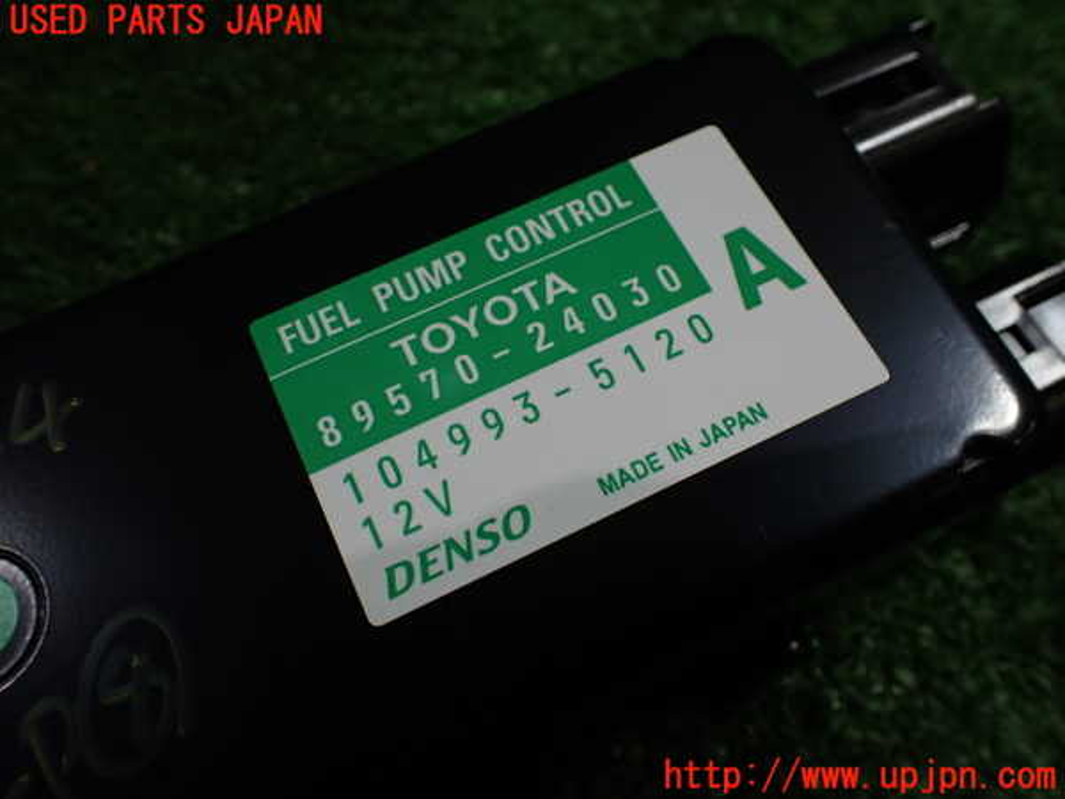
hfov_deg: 60.0
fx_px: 923
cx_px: 532
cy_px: 400
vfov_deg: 46.8
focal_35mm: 30
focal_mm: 5.4
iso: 200
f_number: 2.3
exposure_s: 1/125
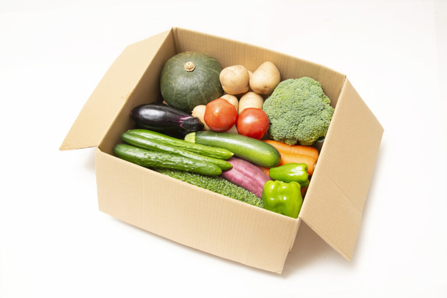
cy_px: 149
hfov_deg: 50.7
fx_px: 472
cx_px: 224
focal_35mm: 38
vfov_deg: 35.1
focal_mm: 38
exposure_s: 1/40
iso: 640
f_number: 10
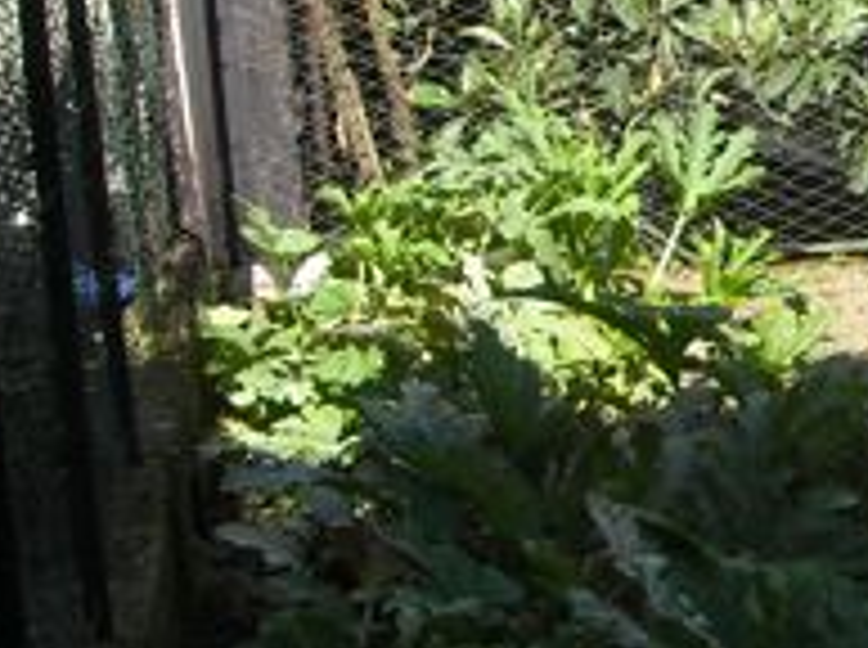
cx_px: 1298
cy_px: 72
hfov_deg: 14.4
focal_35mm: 128
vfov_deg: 11.5
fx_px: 3204
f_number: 2.8
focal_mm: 5.7
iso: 64
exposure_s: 1/384
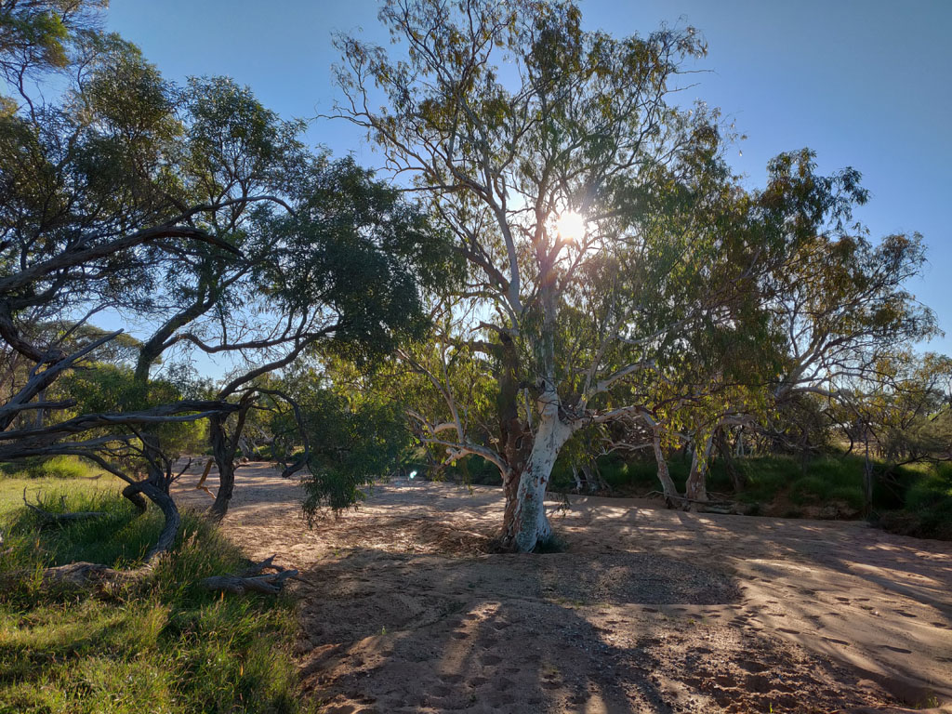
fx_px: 688
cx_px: 476
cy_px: 357
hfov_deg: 69.4
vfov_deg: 54.9
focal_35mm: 25
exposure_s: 1/207
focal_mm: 4.25
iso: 100
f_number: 1.7
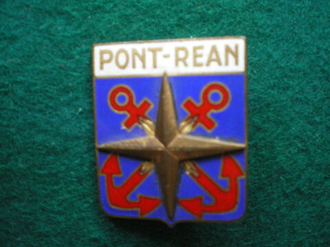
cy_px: 124
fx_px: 362
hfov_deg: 49.0
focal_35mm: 38
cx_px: 165
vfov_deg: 37.7
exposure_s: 1/15
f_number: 3.1
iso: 400
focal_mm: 6.3
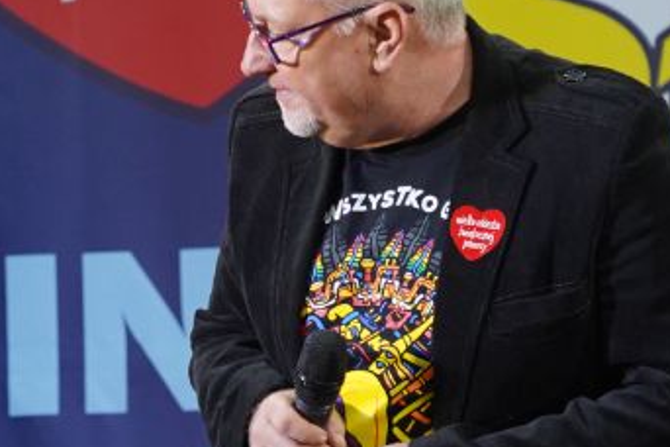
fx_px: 4392
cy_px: 526
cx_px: -364
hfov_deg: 8.5
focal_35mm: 236
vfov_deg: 5.8
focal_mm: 62
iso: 2000
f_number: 5
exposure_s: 1/100
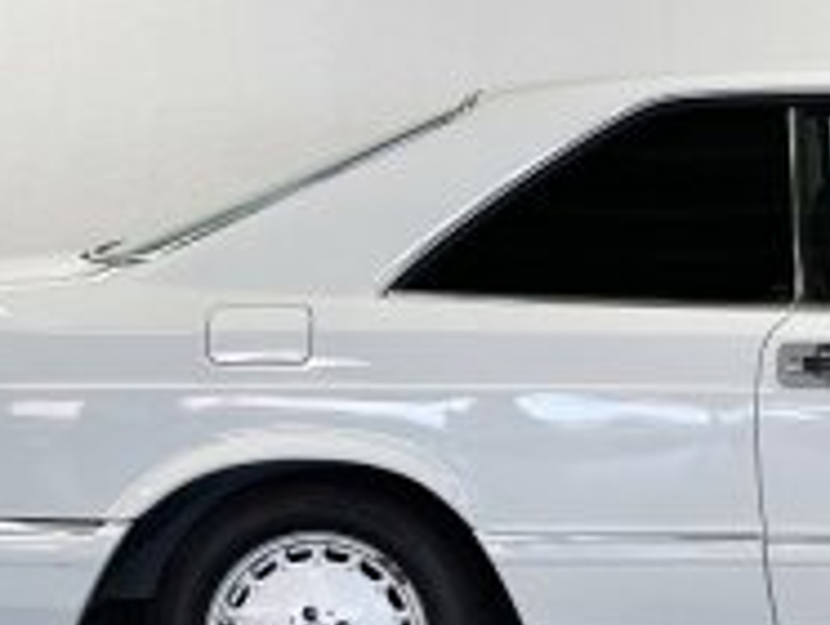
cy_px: 500
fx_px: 3961
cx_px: 977
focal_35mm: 165
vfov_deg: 9.0
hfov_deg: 11.7
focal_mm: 6.86
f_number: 1.78
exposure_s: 1/121
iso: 125
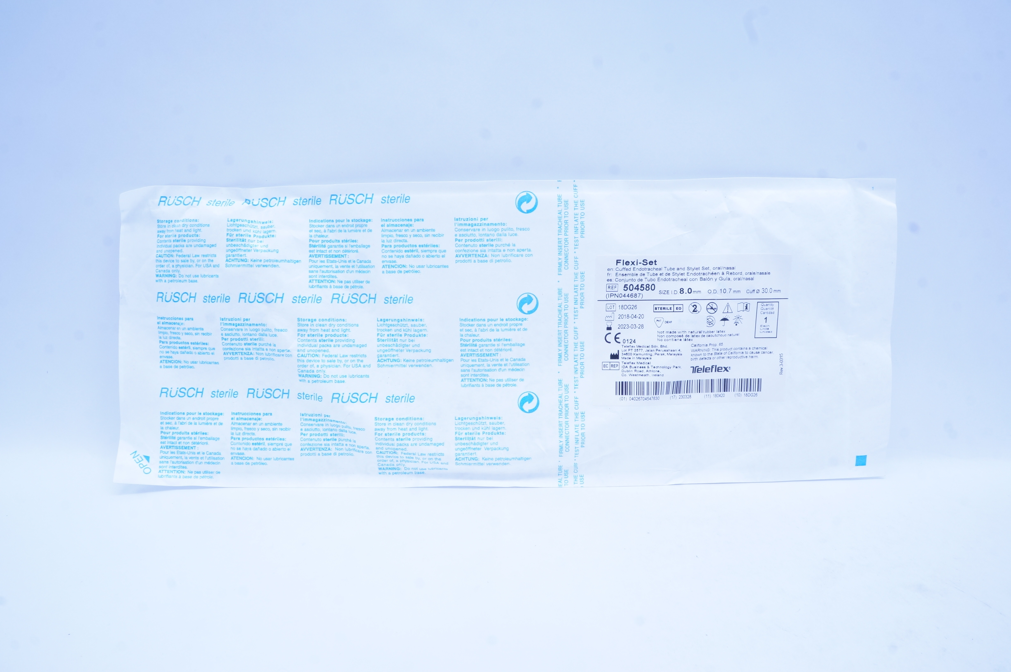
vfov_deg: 47.8
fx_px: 757
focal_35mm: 27
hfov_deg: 67.4
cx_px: 506
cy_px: 336
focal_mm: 18
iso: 400
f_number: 16
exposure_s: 1/10
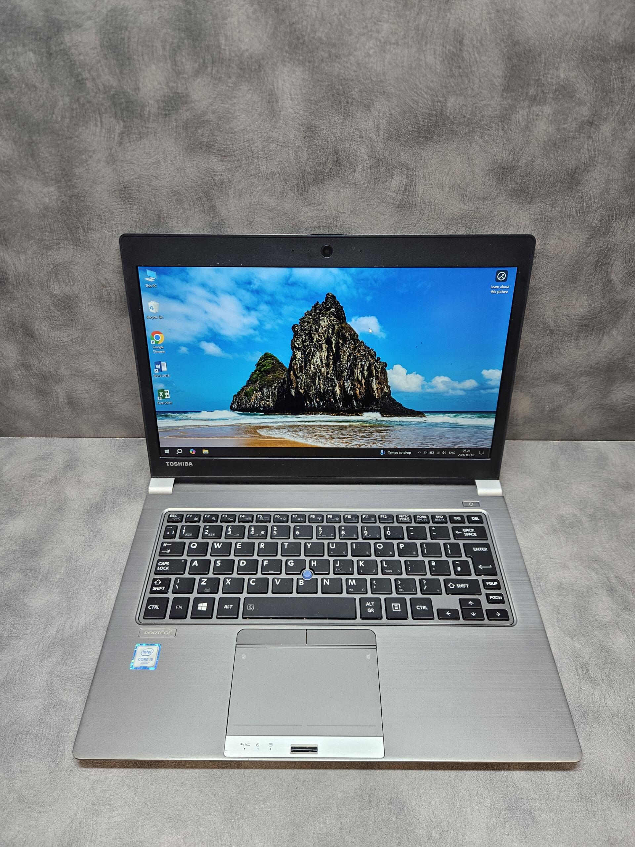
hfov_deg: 58.9
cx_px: 318
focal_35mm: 23
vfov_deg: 73.9
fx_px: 563
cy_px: 424
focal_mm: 5.4
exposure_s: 1/100
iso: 125
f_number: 1.8
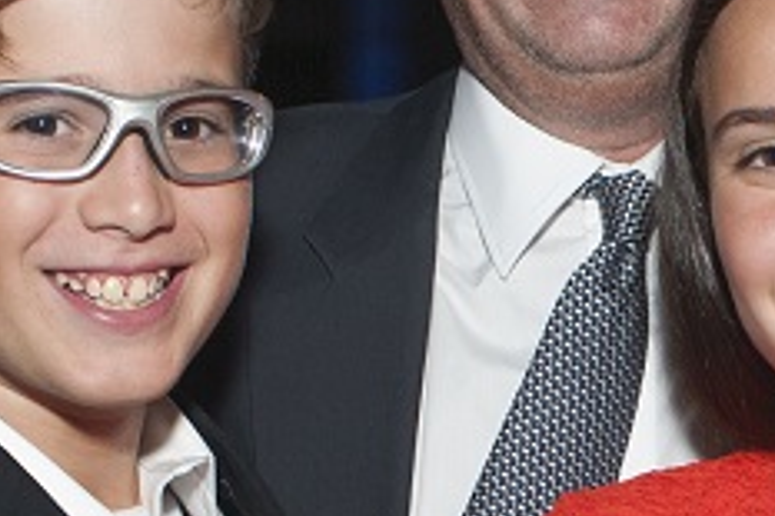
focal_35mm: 142
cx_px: 842
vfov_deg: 9.5
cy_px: 667
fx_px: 3055
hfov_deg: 14.2
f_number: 5.6
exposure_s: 1/250
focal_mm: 28
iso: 400
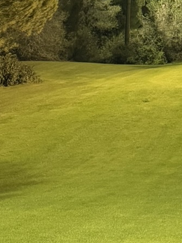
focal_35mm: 110
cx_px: 265
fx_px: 771
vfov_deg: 16.8
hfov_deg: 12.8
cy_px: -77
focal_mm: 6.76
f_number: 1.78
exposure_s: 1/50
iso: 640
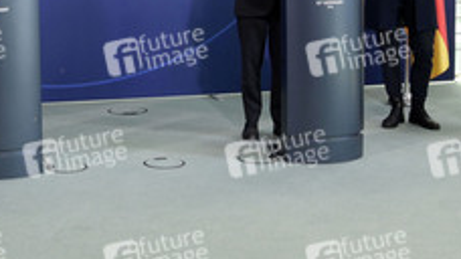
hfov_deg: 35.1
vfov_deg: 20.1
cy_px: 2
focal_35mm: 58
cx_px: 102
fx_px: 709
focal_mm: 28
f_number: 5.6
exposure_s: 1/500
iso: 8000
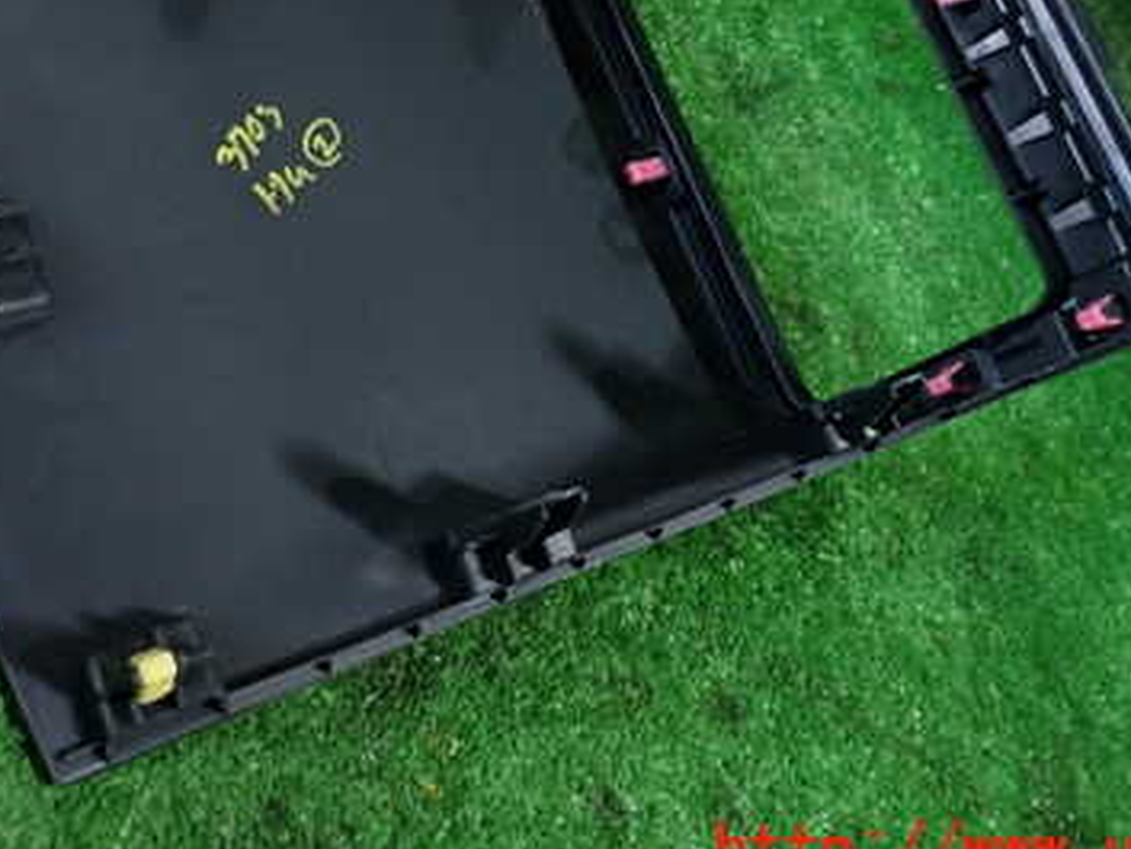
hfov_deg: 37.4
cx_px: 477
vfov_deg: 28.0
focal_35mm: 51
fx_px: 1667
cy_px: 173
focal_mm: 5.4
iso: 250
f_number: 2.3
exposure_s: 1/30
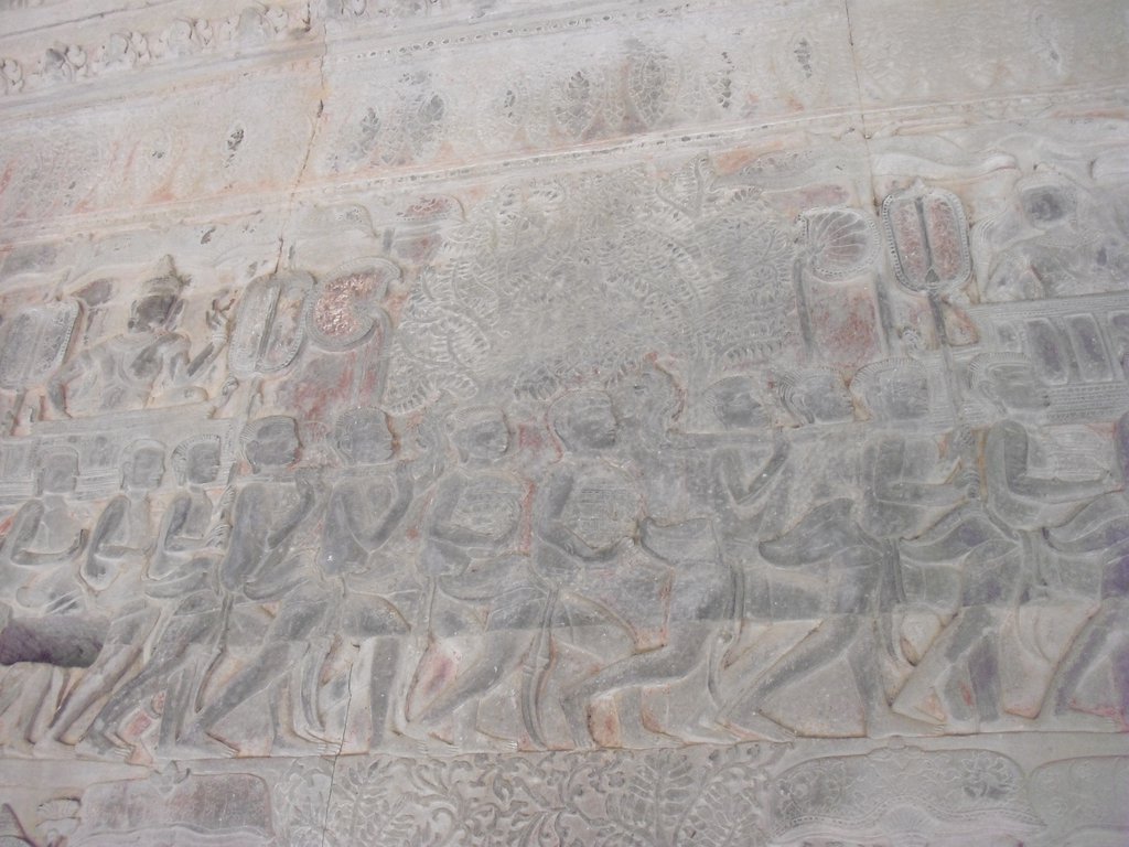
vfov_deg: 37.7
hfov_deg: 49.0
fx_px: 1239
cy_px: 424
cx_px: 564
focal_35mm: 38
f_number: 2.8
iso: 200
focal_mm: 6.2
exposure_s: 1/100
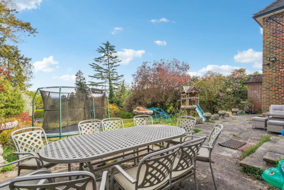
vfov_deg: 70.4
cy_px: 99
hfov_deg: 93.2
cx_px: 147
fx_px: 134
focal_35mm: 17
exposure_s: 1/400
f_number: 8
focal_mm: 16
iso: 640
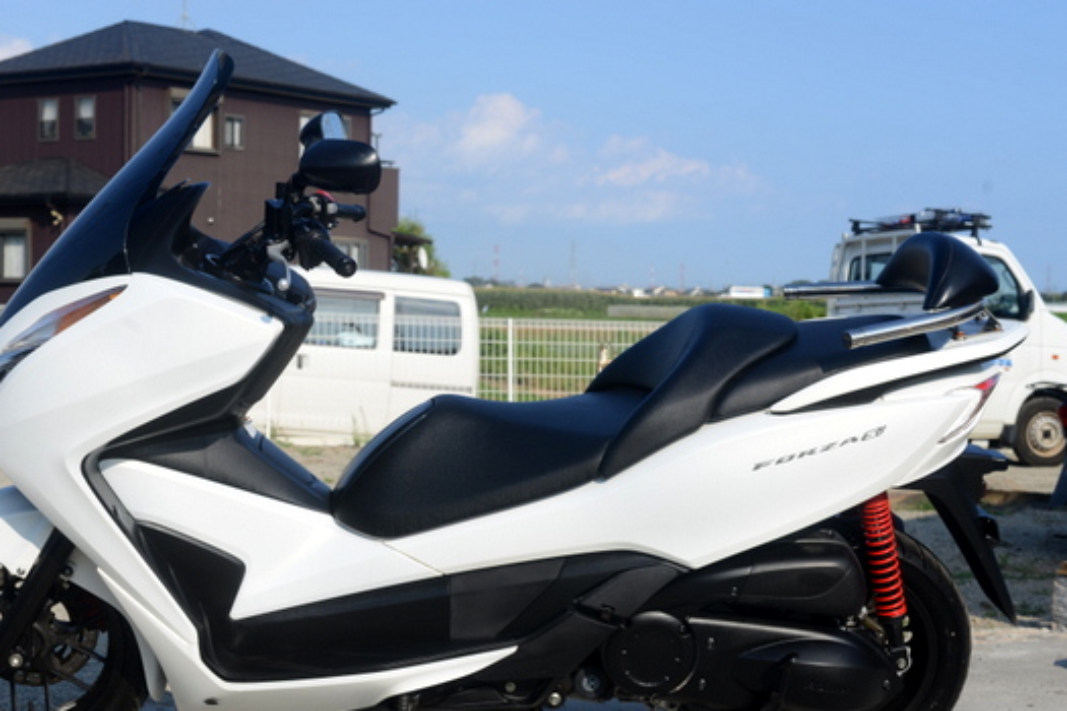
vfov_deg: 22.2
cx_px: 431
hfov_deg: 32.8
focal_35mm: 61
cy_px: 419
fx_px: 1808
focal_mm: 50
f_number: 9
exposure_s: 1/320
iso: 100
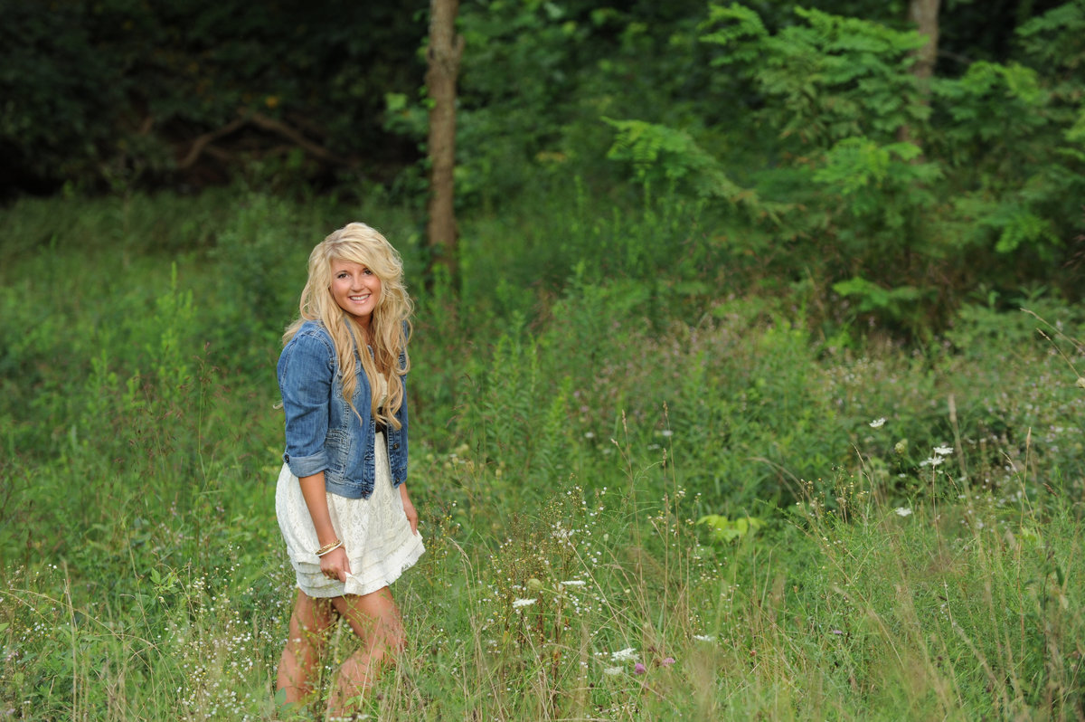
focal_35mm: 155
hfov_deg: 13.3
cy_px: 361
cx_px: 542
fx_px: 4668
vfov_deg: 8.8
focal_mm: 155
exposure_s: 1/250
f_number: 4.5
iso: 320
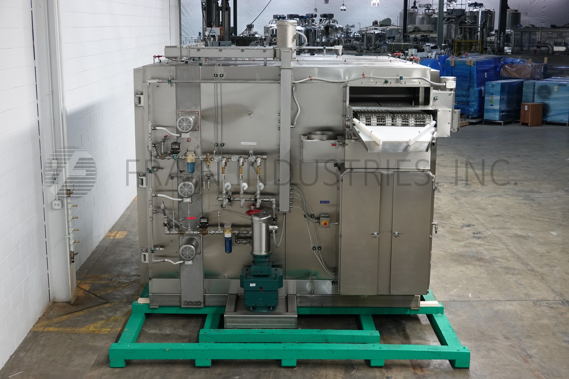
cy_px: 190
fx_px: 759
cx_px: 284
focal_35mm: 48
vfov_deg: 28.1
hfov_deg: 41.1
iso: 400
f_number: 4
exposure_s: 1/50
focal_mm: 18.24
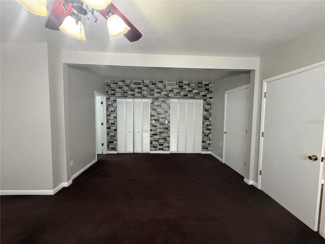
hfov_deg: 102.1
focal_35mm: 14
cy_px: 122
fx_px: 131
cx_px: 162
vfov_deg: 85.7
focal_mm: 2.22
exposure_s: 1/60
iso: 640
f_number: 2.2
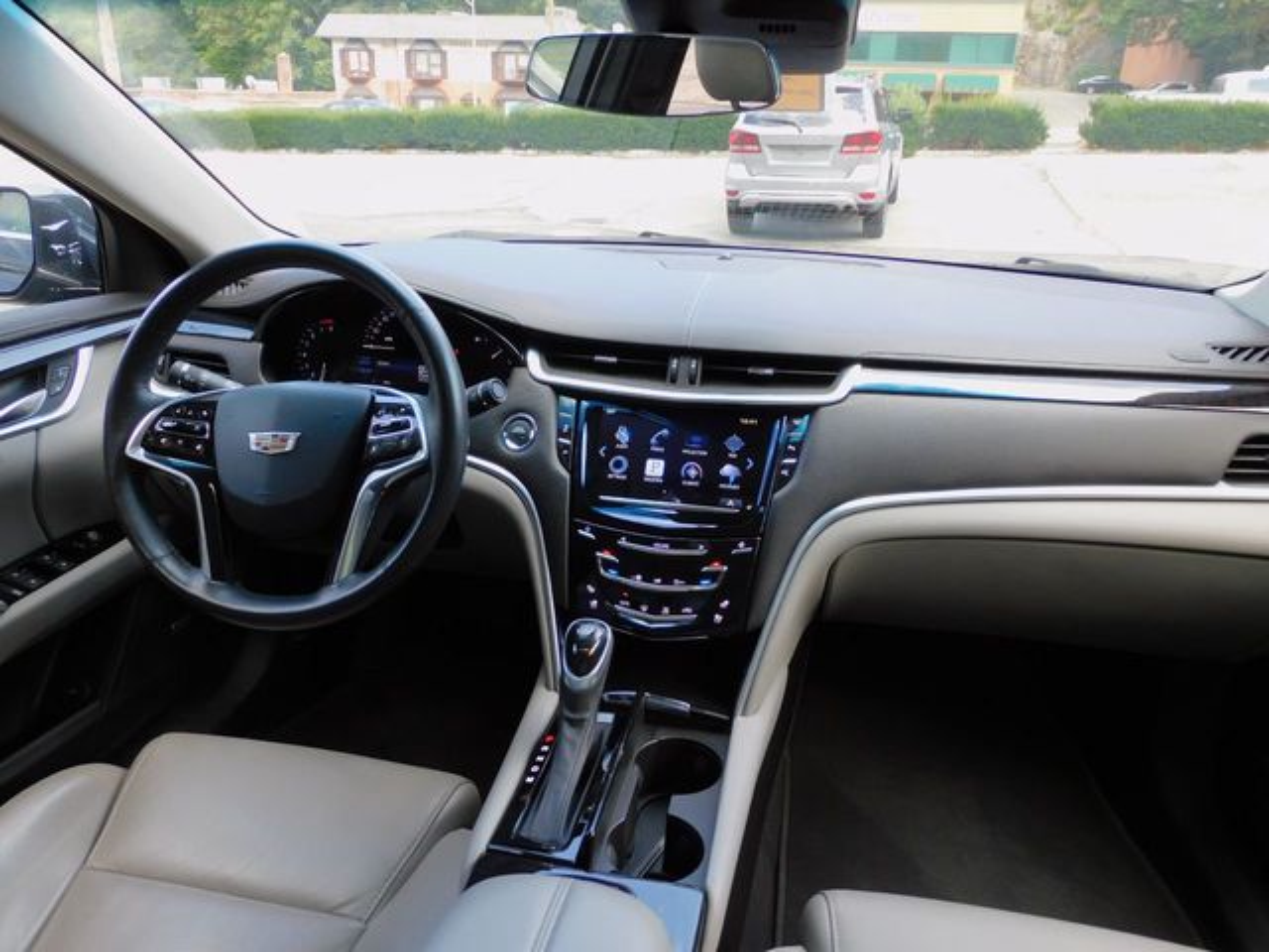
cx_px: 634
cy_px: 476
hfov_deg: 71.6
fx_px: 880
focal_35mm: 24
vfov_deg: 56.8
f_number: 3.3
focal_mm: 4.3
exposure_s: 1/60
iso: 125
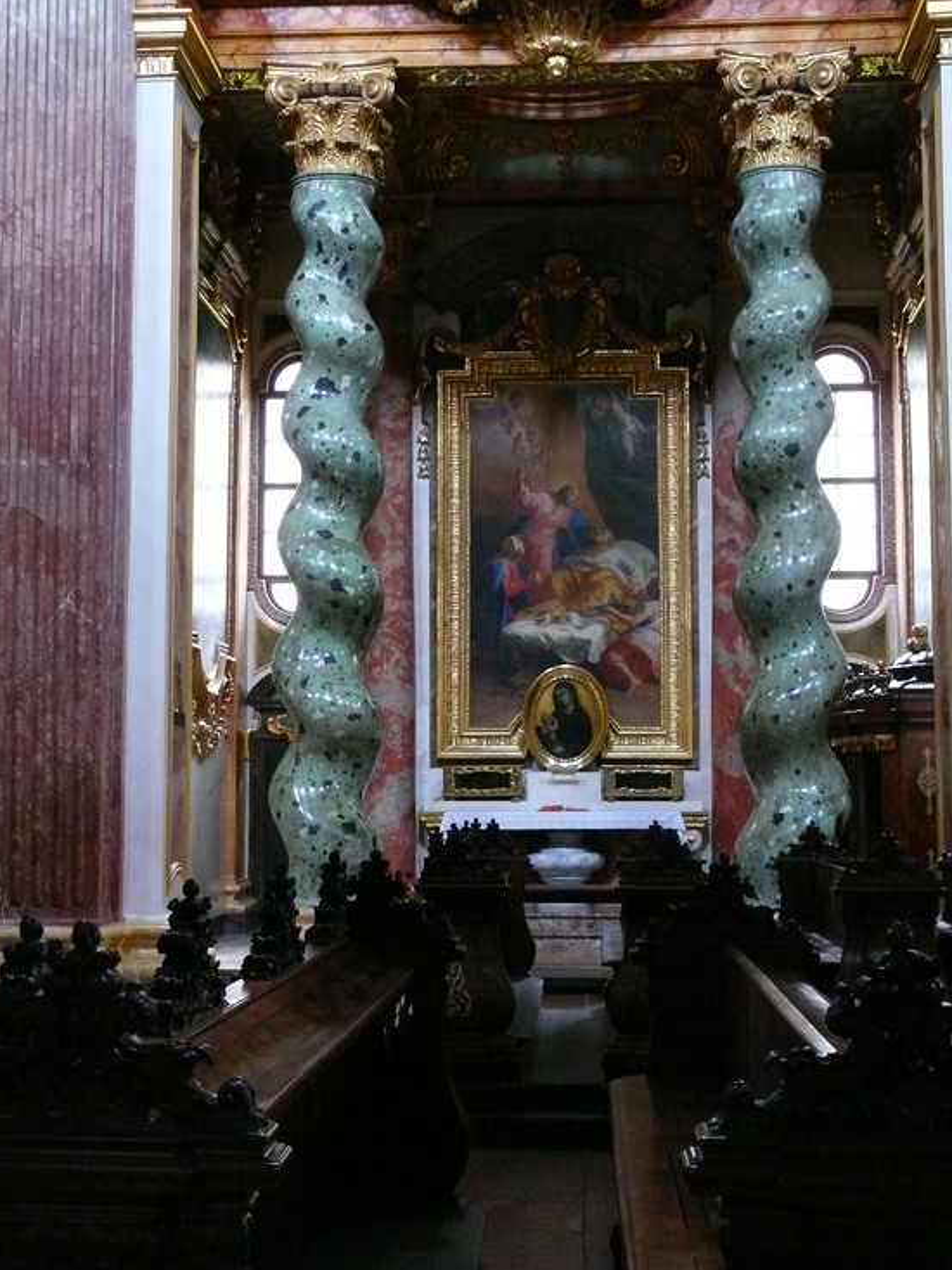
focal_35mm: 48
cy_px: 632
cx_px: 471
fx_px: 1761
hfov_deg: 30.2
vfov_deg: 39.7
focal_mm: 10
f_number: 3.2
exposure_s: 1/20
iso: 800
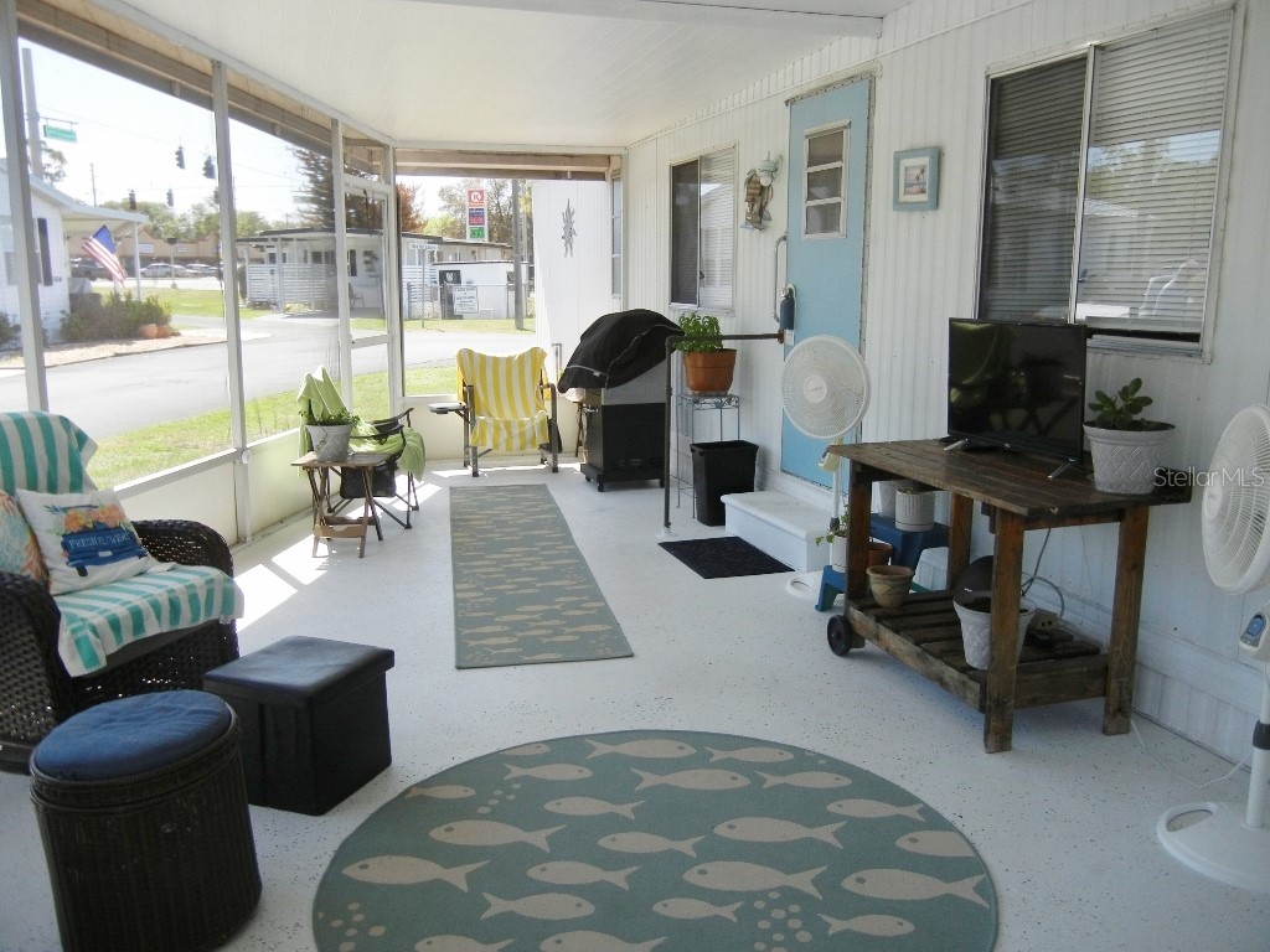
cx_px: 635
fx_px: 1101
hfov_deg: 60.0
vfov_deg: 46.8
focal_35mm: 30
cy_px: 476
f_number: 3.5
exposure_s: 1/403
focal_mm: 5.4
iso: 160
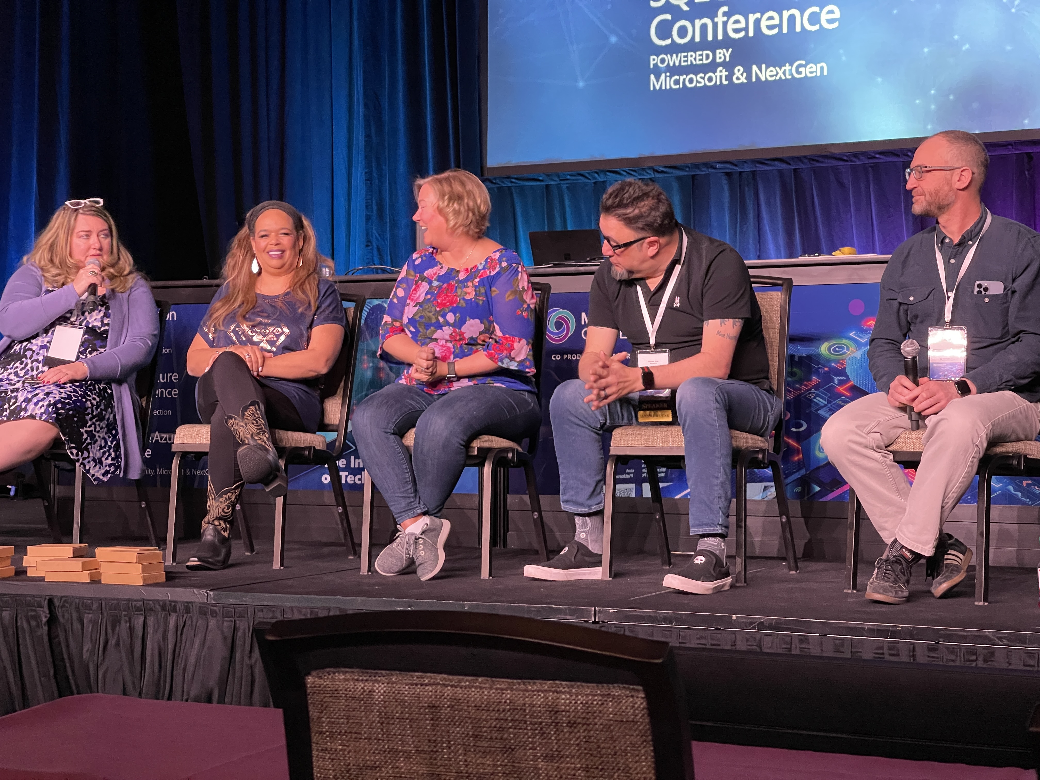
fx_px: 1923
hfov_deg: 30.3
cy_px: 390
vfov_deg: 22.9
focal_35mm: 64
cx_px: 520
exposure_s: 1/36
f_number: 2.2
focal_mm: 7.5
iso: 640
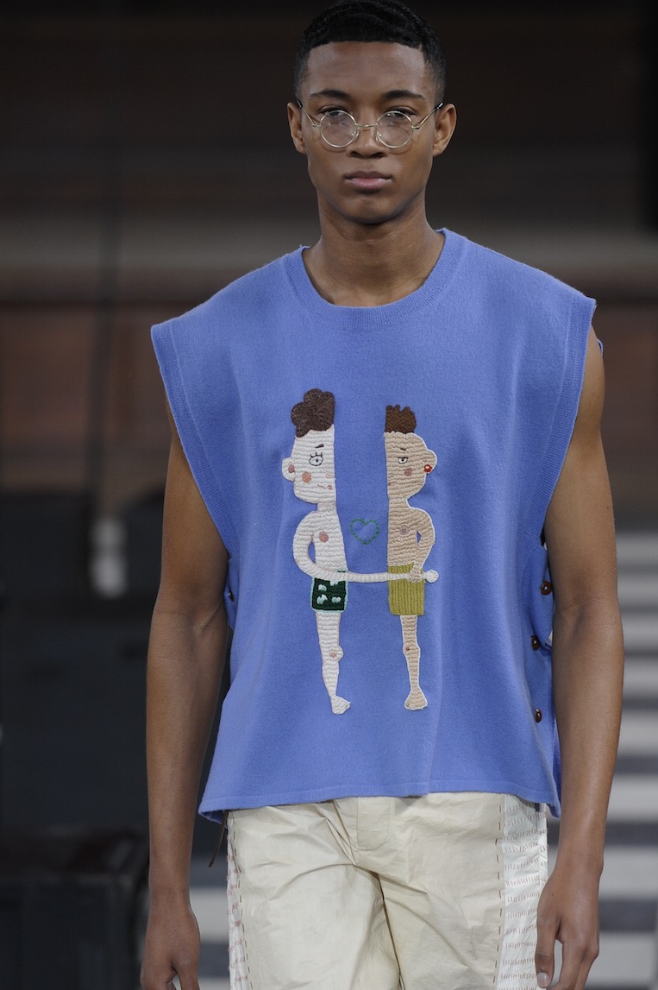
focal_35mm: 262
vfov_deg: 7.9
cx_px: 401
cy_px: 534
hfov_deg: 5.2
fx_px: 7193
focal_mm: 200
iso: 1000
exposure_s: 1/500
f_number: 4
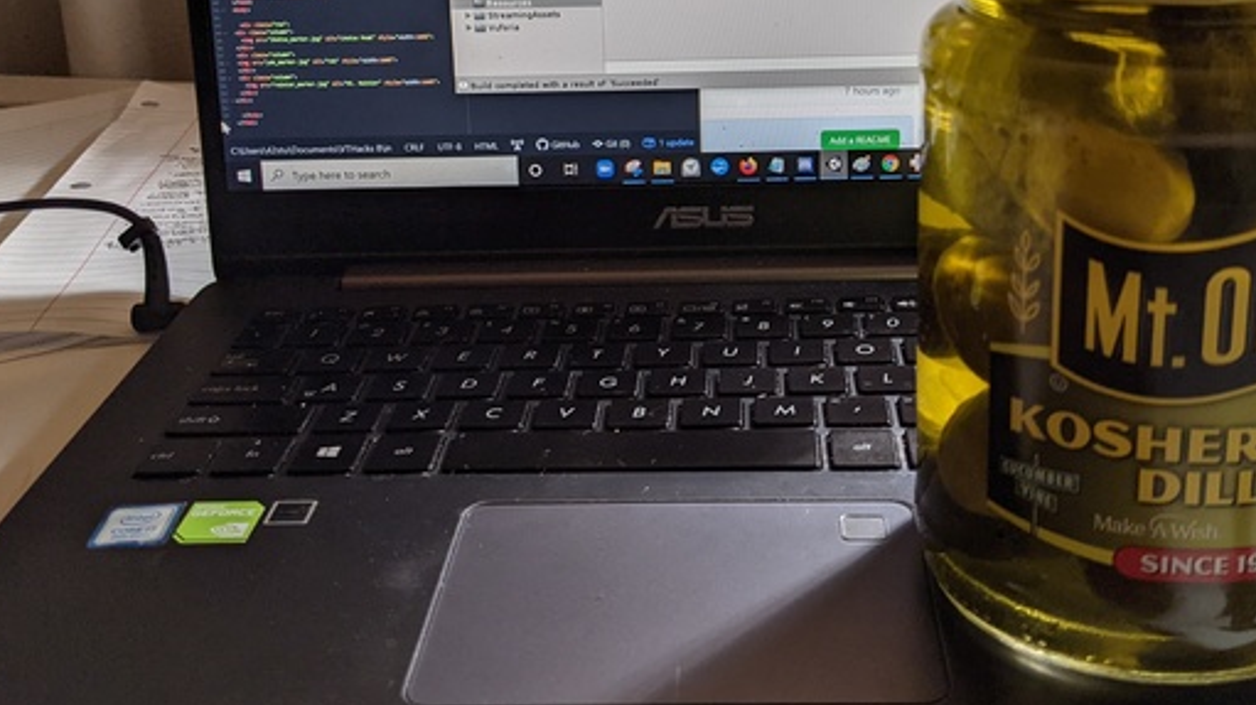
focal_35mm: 44
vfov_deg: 26.8
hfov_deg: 46.3
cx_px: 710
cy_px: 205
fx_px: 1465
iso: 68
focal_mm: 4.38
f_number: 1.73
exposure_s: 1/120
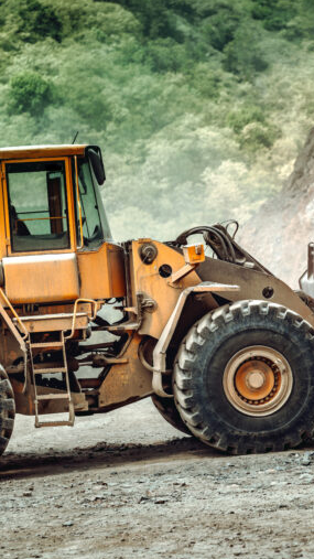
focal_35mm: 135
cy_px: 280
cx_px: 344
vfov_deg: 15.9
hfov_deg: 8.9
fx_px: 1999
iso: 100
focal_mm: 85
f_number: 2.8
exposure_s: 1/1600
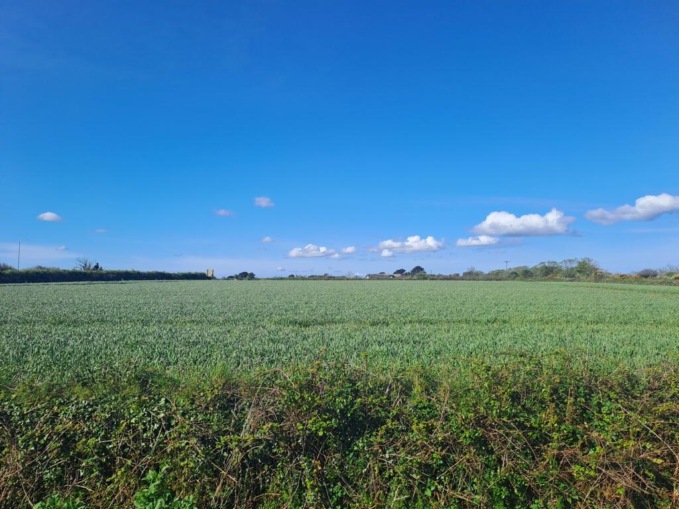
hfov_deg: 69.4
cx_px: 340
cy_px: 254
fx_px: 490
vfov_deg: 54.9
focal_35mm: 25
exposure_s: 1/1285
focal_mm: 4.65
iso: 32
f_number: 1.8
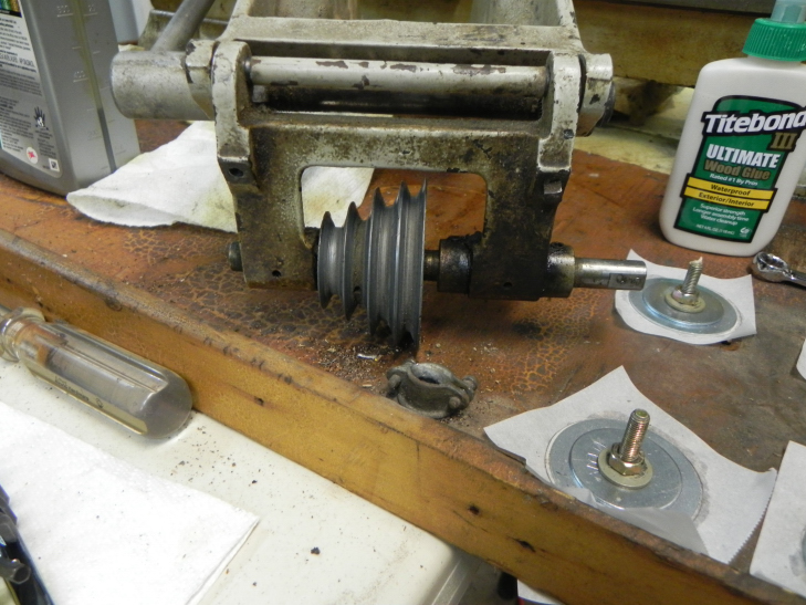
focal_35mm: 26
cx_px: 403
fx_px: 605
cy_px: 302
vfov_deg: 53.1
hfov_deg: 67.3
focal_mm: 4.6
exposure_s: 1/28.8
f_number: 2.8
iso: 400
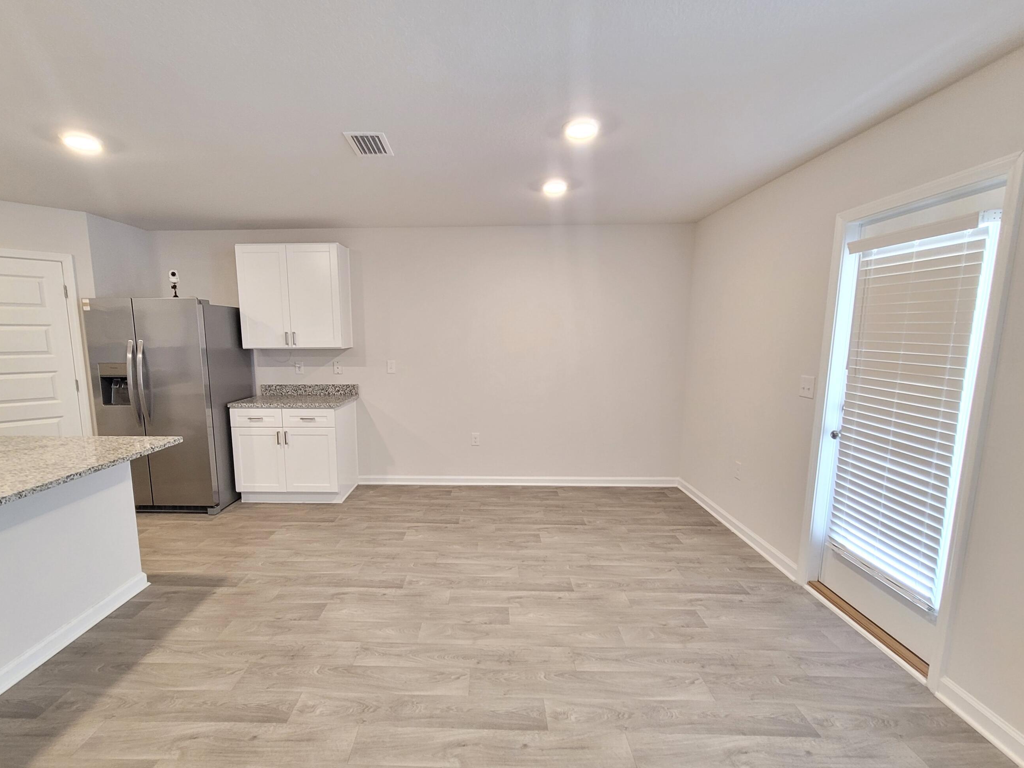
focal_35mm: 15
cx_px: 462
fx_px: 444
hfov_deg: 97.9
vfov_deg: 81.7
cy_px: 405
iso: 320
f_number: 2.2
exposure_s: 1/40
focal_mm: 2.2
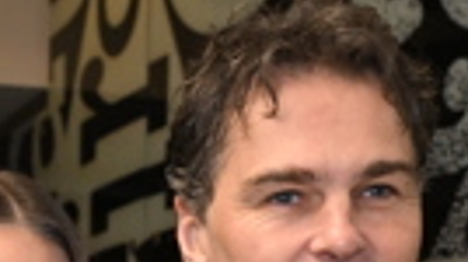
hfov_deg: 12.5
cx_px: -10
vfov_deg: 6.6
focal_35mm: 170
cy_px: 748
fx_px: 2103
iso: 3200
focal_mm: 31.5
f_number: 5.6
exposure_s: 1/160
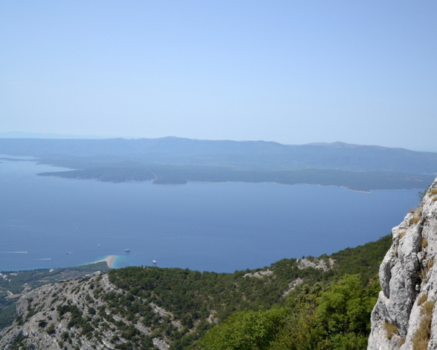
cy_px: 163
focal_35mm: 34
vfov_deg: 43.3
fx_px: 440
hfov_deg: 52.1
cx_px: 283
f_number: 3.5
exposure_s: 1/1000
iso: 100
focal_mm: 18
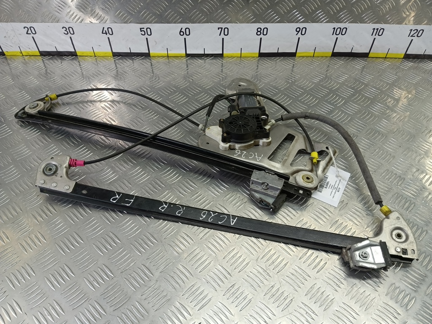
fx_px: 287
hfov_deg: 73.9
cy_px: 162
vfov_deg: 58.9
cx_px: 216
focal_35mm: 23
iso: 105
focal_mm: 4.11
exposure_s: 1/50
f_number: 1.6
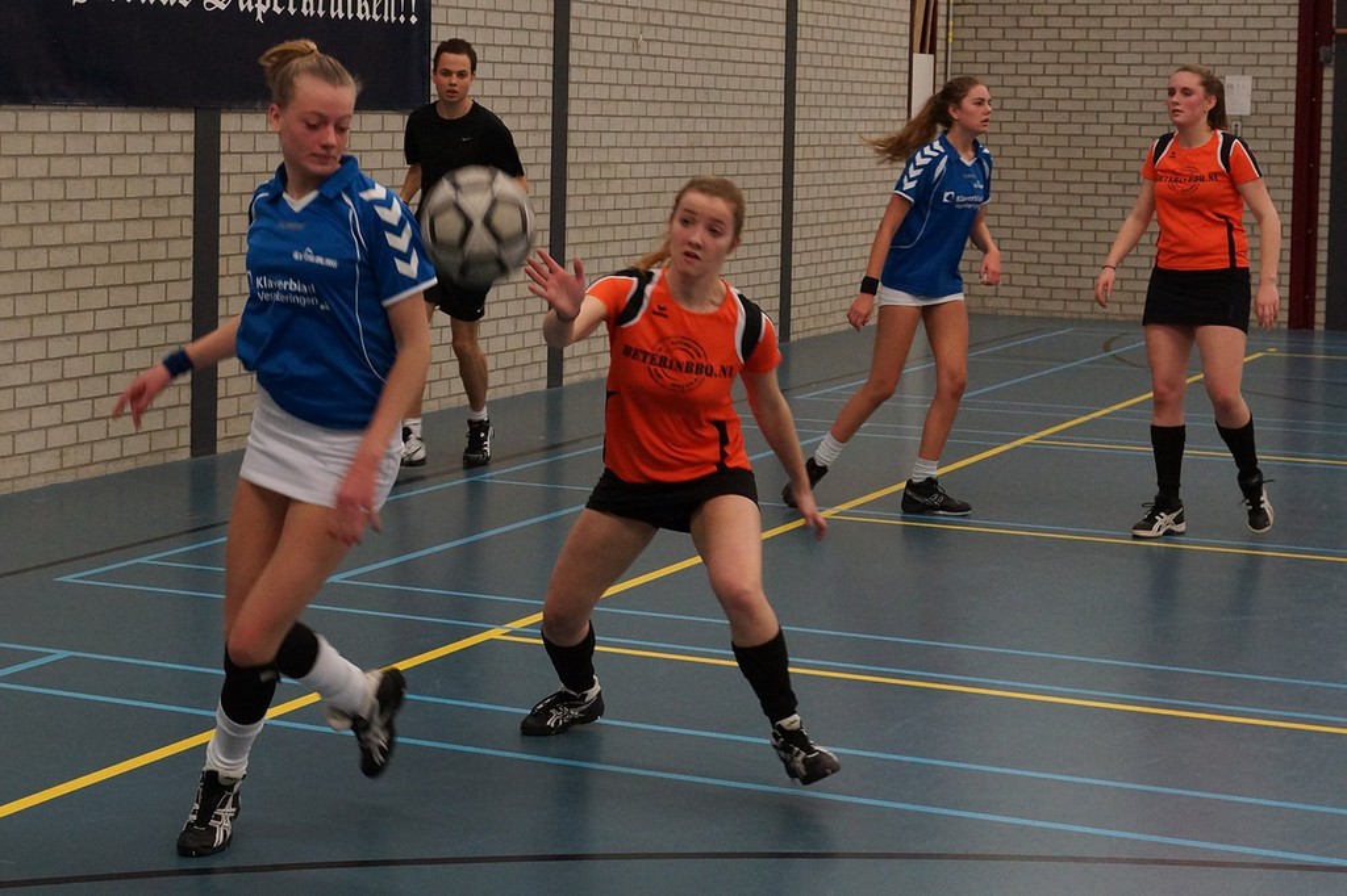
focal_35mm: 45
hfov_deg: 43.6
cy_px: 448
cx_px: 674
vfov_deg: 29.8
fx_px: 1683
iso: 1000
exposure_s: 1/160
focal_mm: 30
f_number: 4
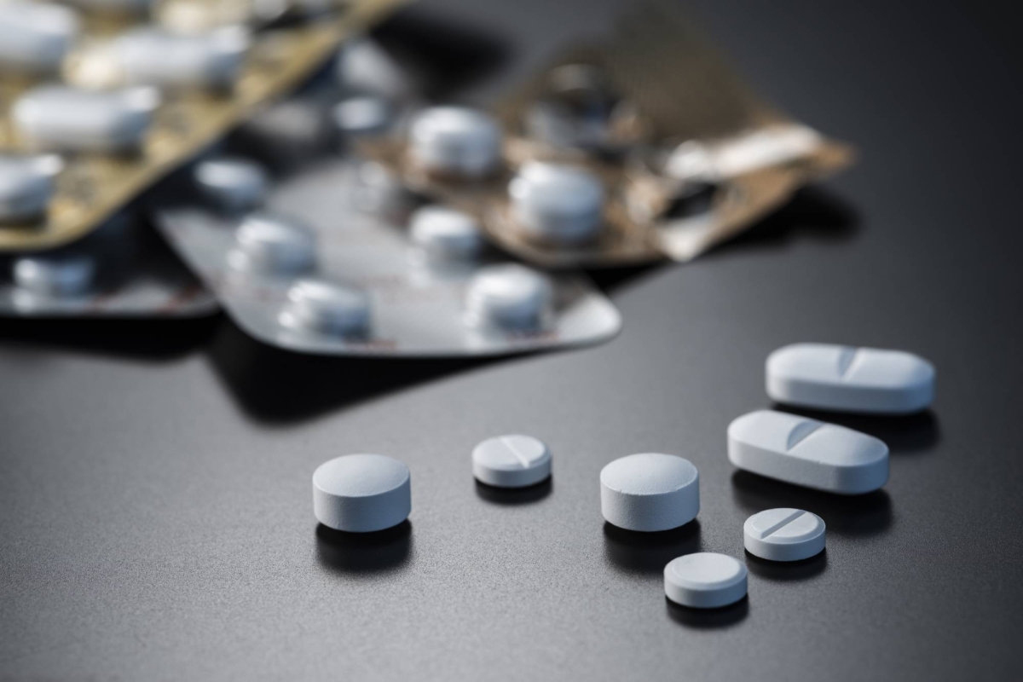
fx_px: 2984
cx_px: 512
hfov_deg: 19.5
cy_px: 341
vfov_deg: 13.0
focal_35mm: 105
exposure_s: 1/125
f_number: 11
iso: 100
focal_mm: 105
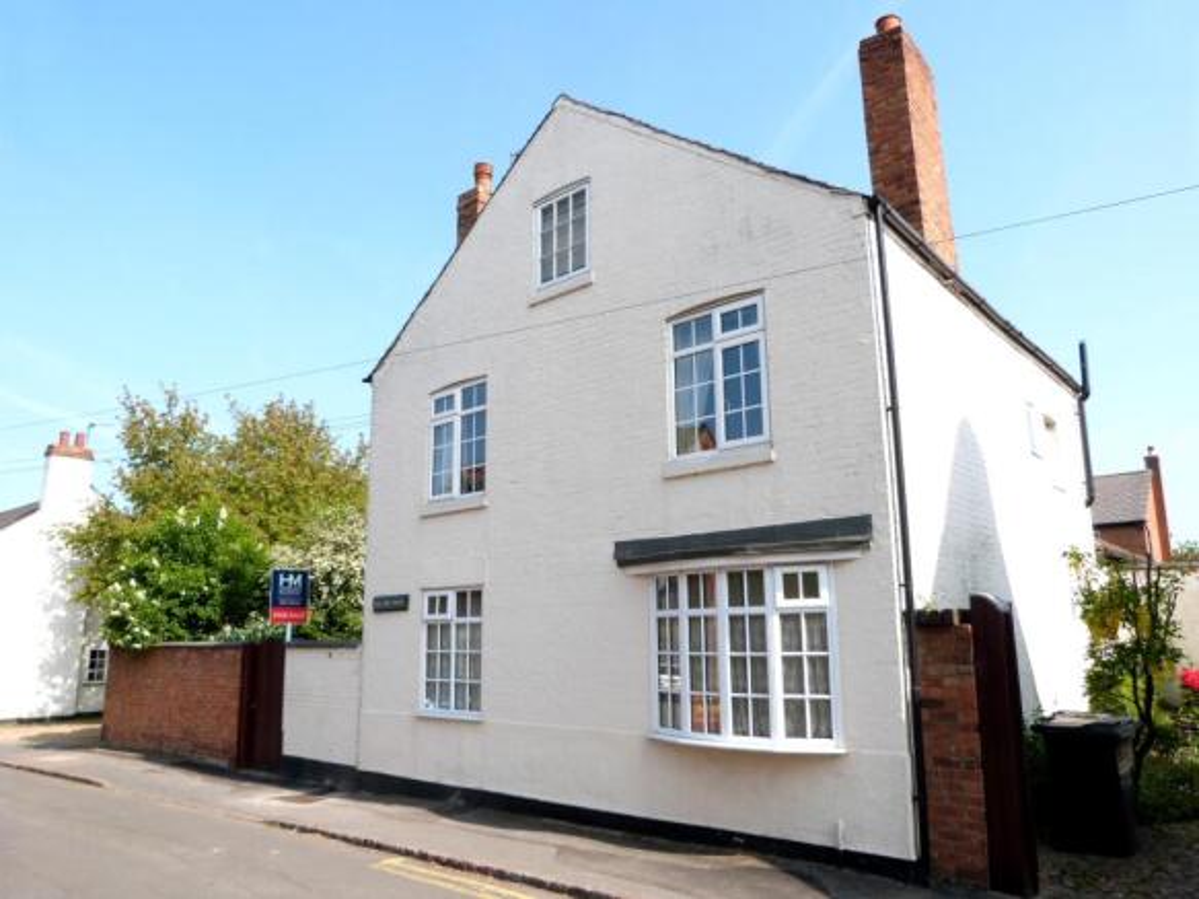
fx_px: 866
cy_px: 450
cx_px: 600
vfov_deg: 54.9
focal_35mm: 25
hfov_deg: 69.4
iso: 100
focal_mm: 4.5
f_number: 2.8
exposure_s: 1/800
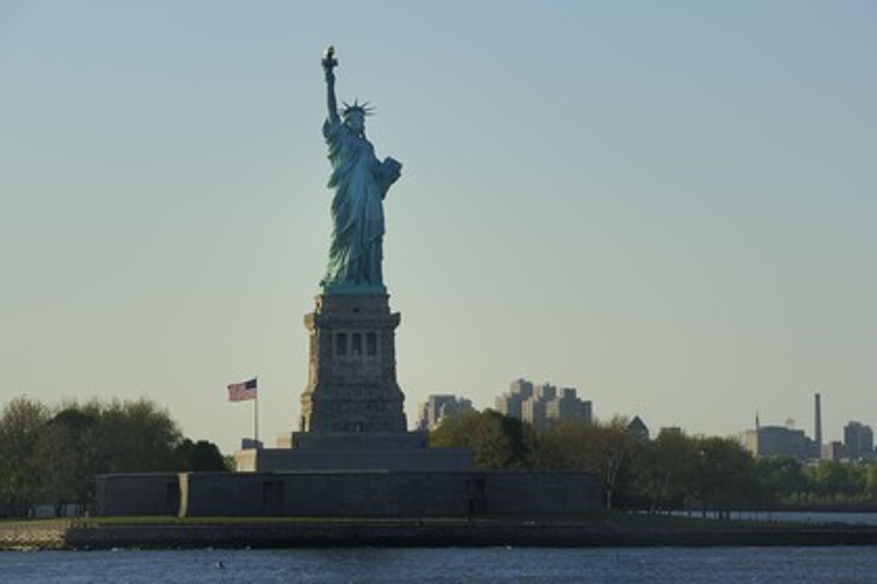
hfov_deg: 10.3
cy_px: 292
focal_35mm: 200
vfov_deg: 6.9
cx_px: 438
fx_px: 4872
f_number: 13
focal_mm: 200
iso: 200
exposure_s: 1/250
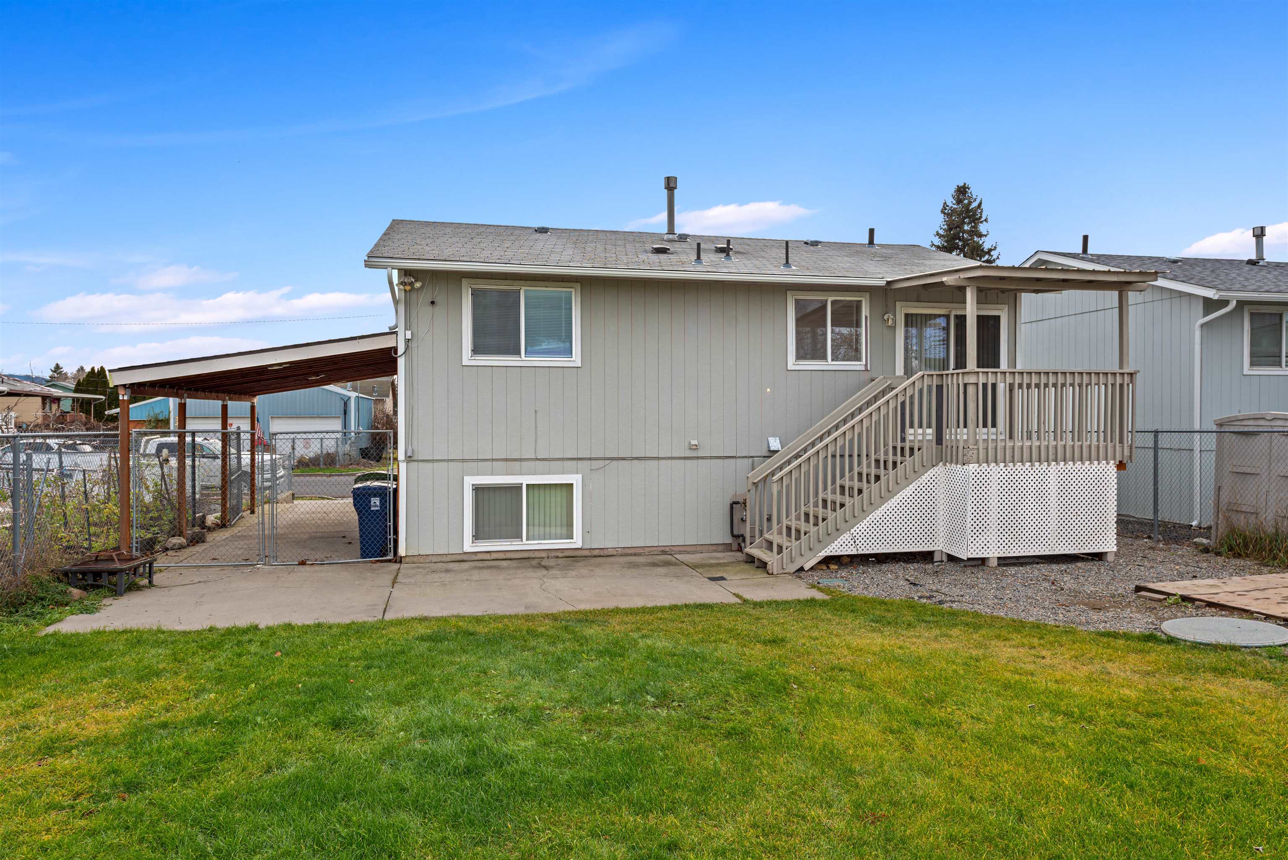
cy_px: 430
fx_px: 859
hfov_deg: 73.7
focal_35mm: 24
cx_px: 644
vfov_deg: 53.2
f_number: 8
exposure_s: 1/20
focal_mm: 24
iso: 100
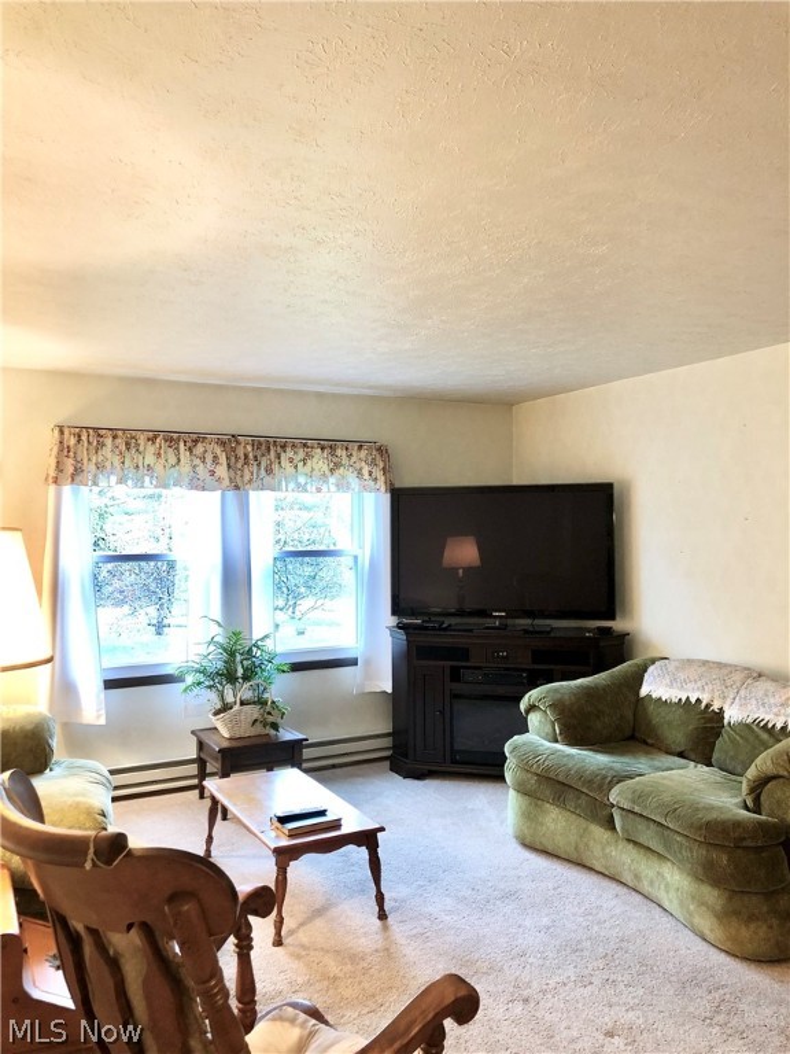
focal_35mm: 28
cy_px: 527
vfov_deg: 63.4
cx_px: 395
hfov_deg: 49.7
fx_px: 852
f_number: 1.8
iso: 40
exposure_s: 1/15
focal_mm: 3.99
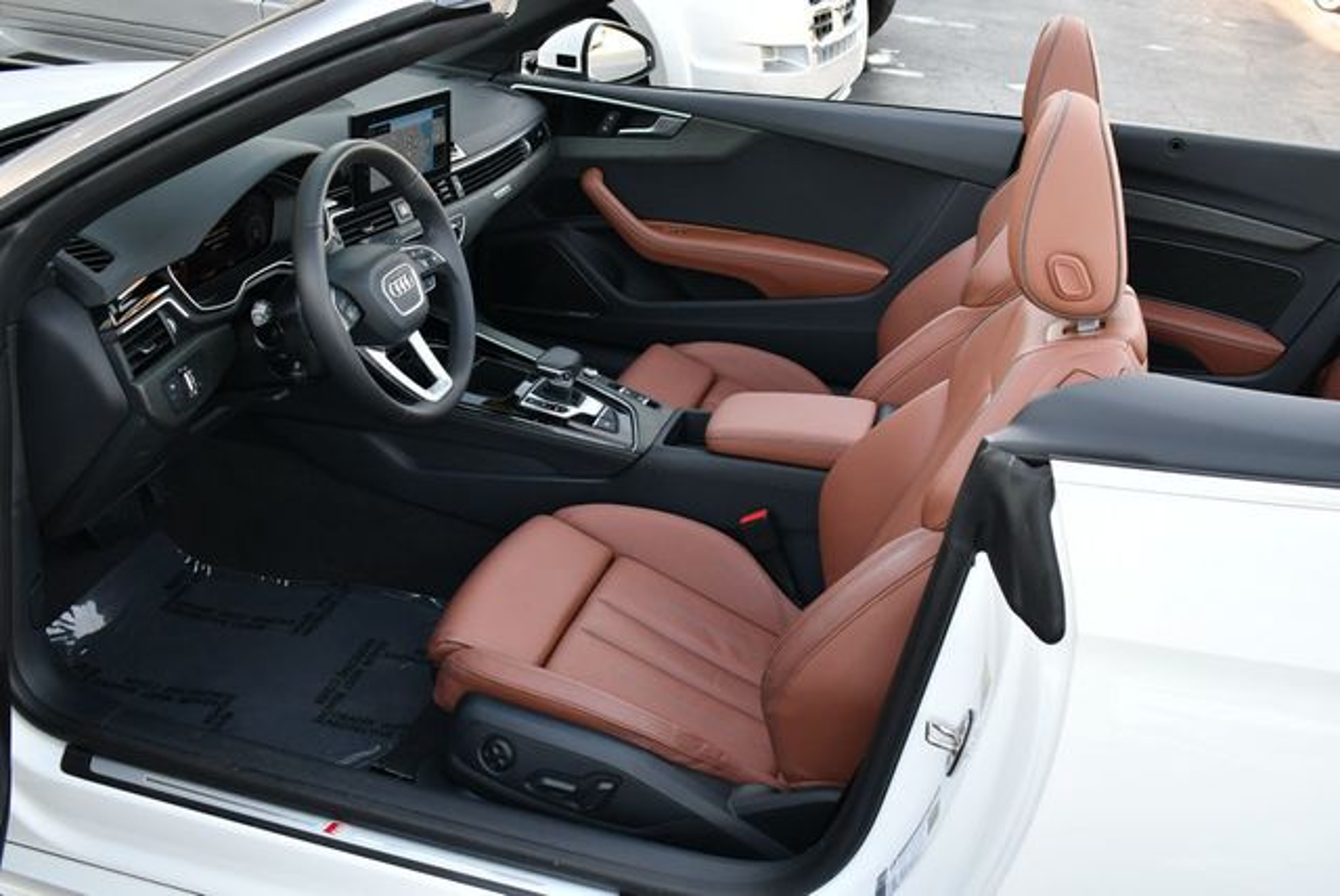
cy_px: 448
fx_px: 1341
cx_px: 670
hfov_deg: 53.1
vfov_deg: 36.9
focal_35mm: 36
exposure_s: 1/250
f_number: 4
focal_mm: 18
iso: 400
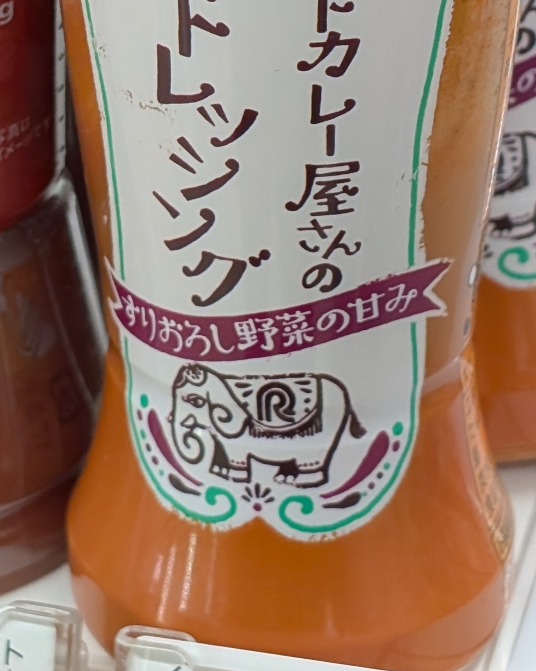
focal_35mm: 149
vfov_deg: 12.9
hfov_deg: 10.3
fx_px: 2956
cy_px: 107
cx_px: 105
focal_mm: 6.9
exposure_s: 1/120
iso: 163
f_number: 1.68
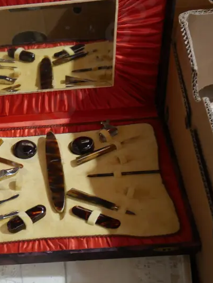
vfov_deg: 31.6
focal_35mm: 61
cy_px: 169
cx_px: 16
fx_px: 500
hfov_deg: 23.3
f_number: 3.6
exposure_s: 1/60
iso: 800
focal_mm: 16
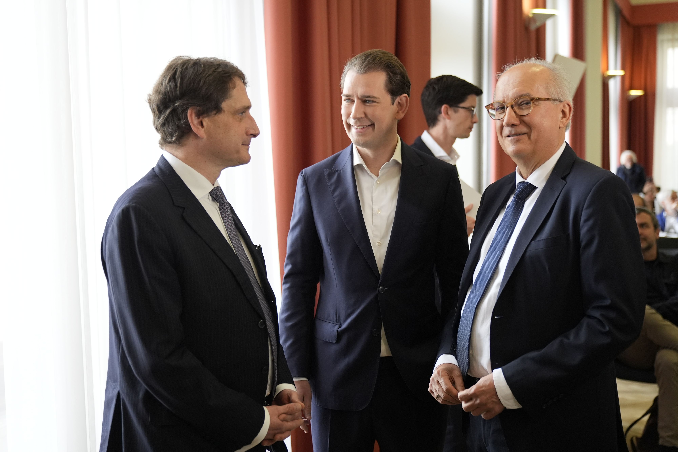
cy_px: 226
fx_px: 791
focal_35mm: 42
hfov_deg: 46.4
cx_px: 339
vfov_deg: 31.9
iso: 2000
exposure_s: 1/250
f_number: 2.8
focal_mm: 42
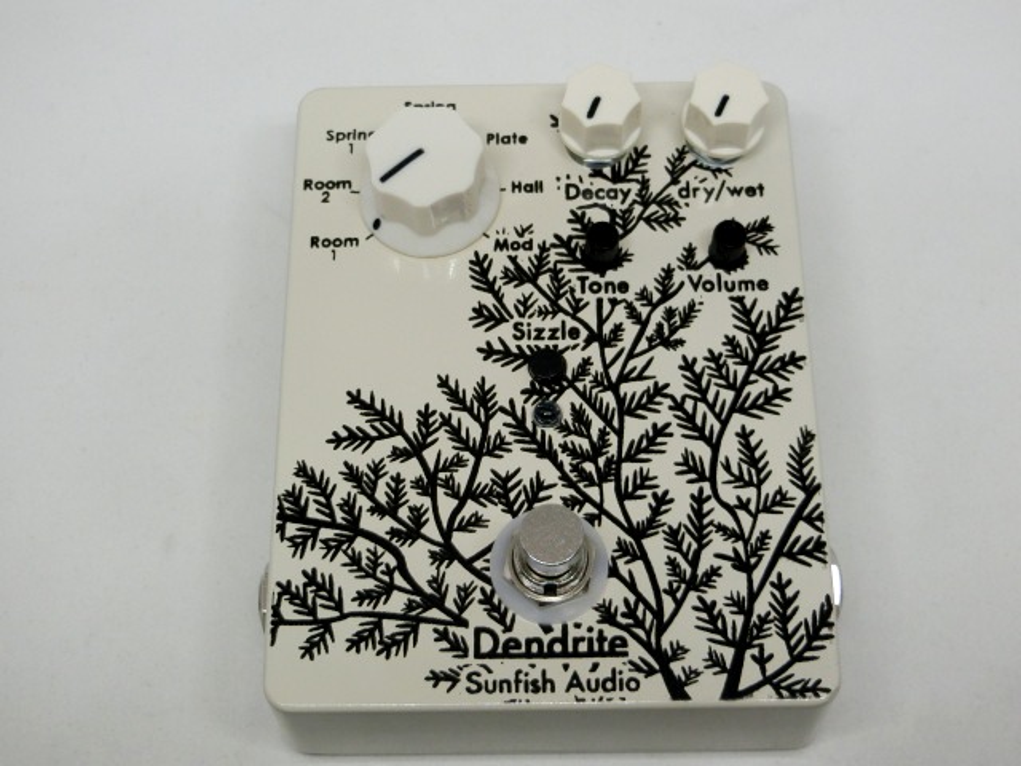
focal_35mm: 52
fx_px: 1534
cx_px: 510
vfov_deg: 28.0
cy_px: 383
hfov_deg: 36.8
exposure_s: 1/125
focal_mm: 9.3
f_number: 4.7
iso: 125
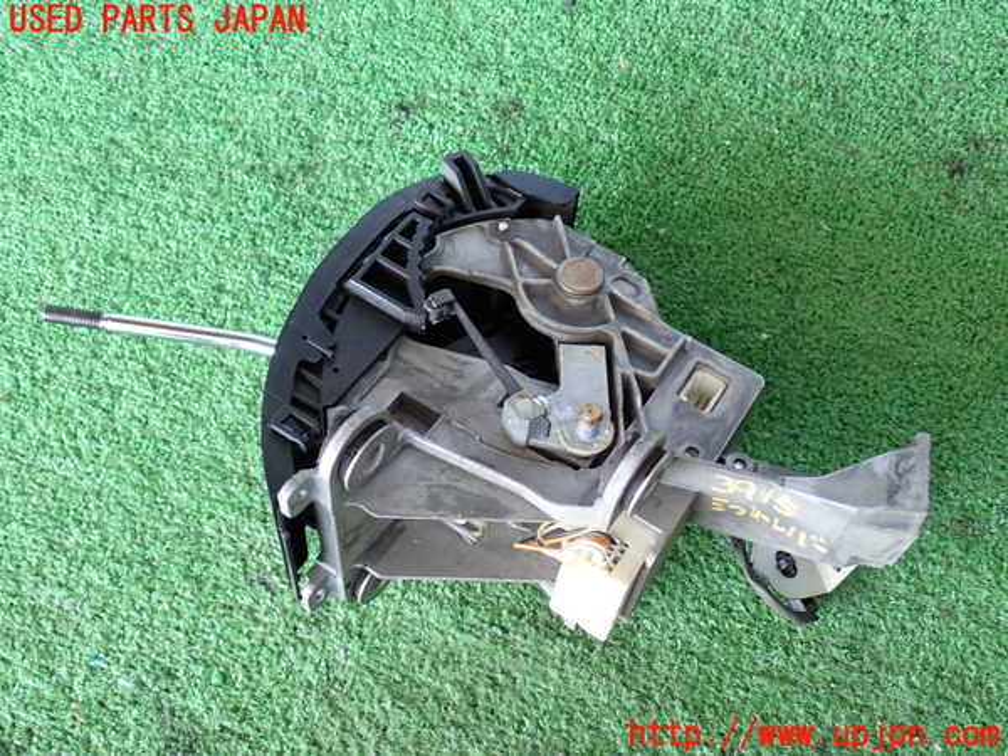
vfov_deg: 39.7
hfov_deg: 51.4
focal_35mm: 36
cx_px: 504
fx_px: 1048
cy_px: 378
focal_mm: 6.37
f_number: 2.5
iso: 200
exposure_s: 1/40
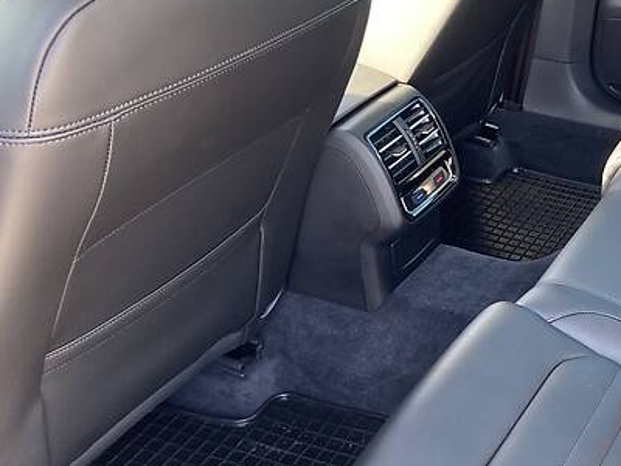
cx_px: 592
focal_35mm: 52
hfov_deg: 34.2
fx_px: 933
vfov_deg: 28.0
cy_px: 244
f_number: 1.8
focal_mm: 4.2
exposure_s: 1/69
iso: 125
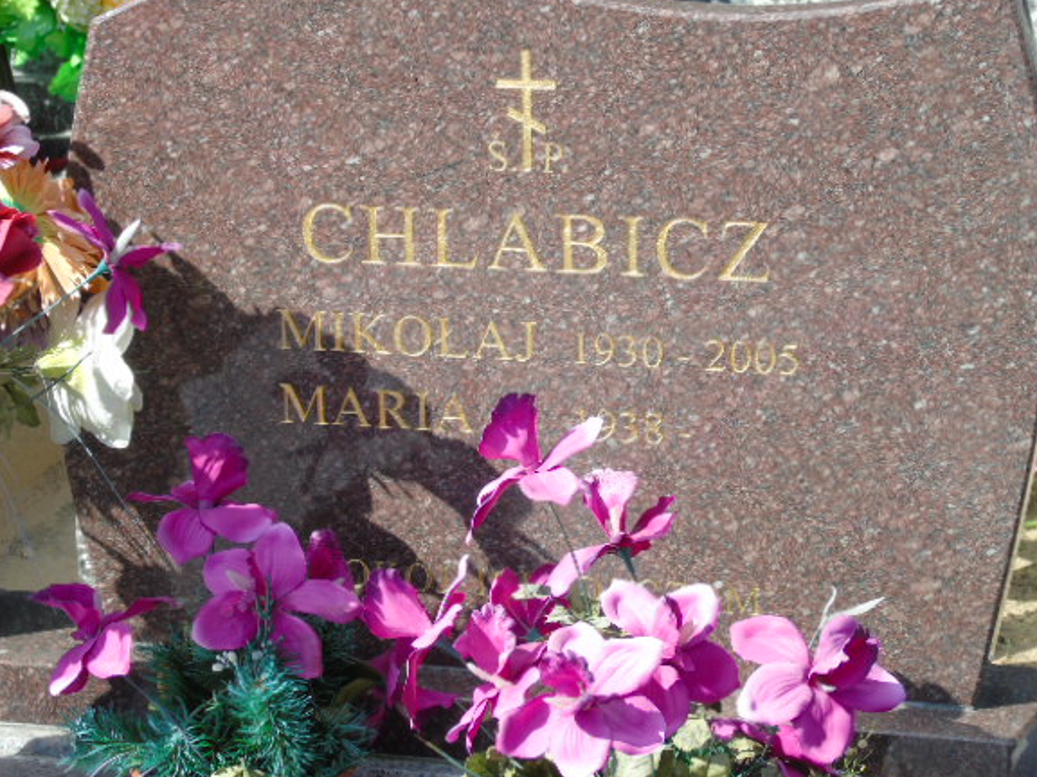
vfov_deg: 12.3
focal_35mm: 120
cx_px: 488
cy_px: 365
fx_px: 3595
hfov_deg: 16.4
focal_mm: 19
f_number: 4.4
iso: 80
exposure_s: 1/250
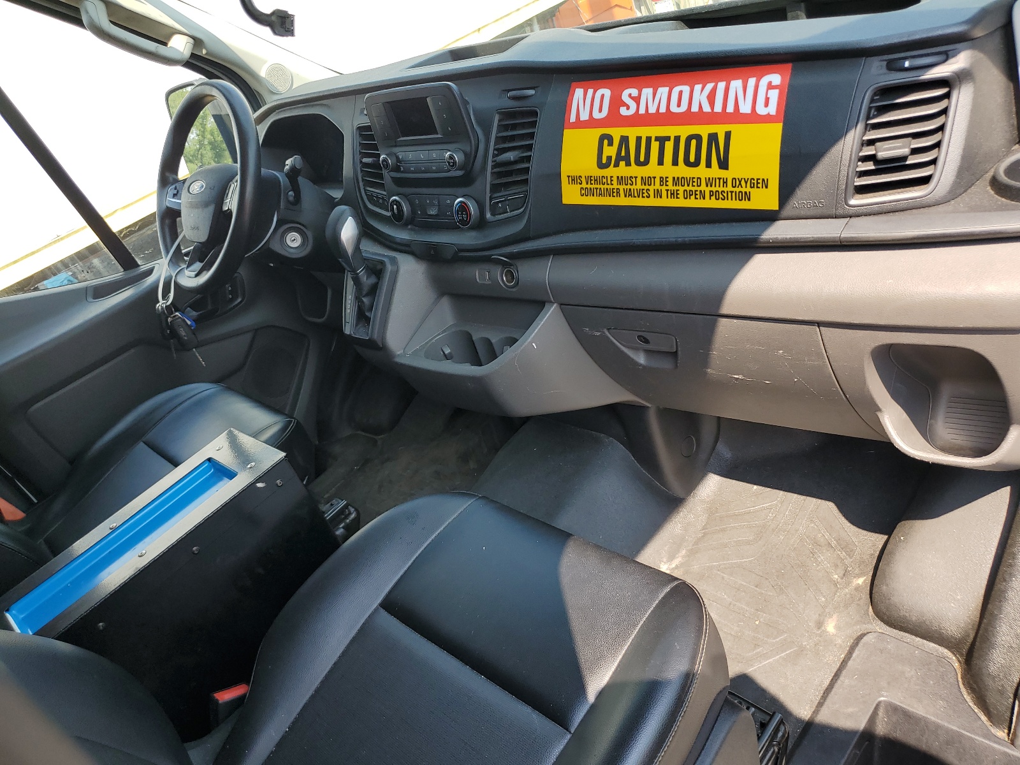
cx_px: 510
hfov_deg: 67.3
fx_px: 766
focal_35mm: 26
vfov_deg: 53.1
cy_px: 382
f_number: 1.5
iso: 50
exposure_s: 1/476
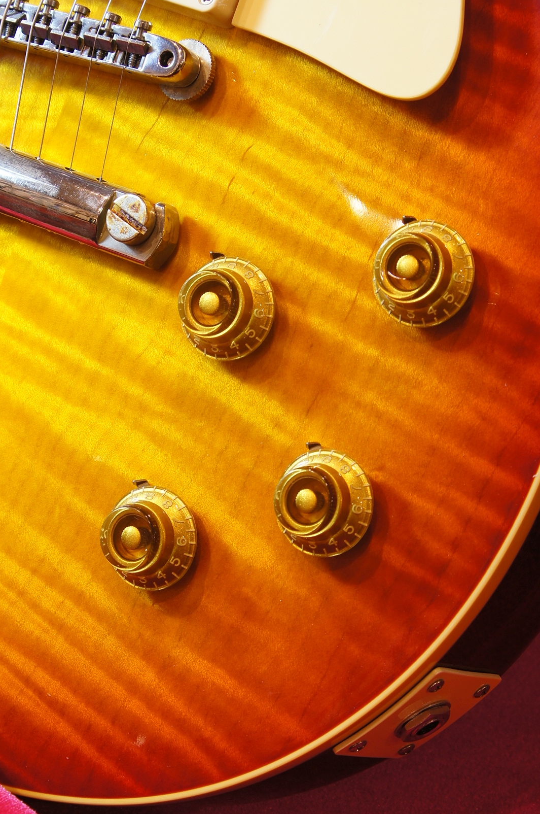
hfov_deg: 11.6
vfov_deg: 17.4
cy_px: 356
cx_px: 211
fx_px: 2656
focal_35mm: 118
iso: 100
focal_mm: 55
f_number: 9
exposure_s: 1/2
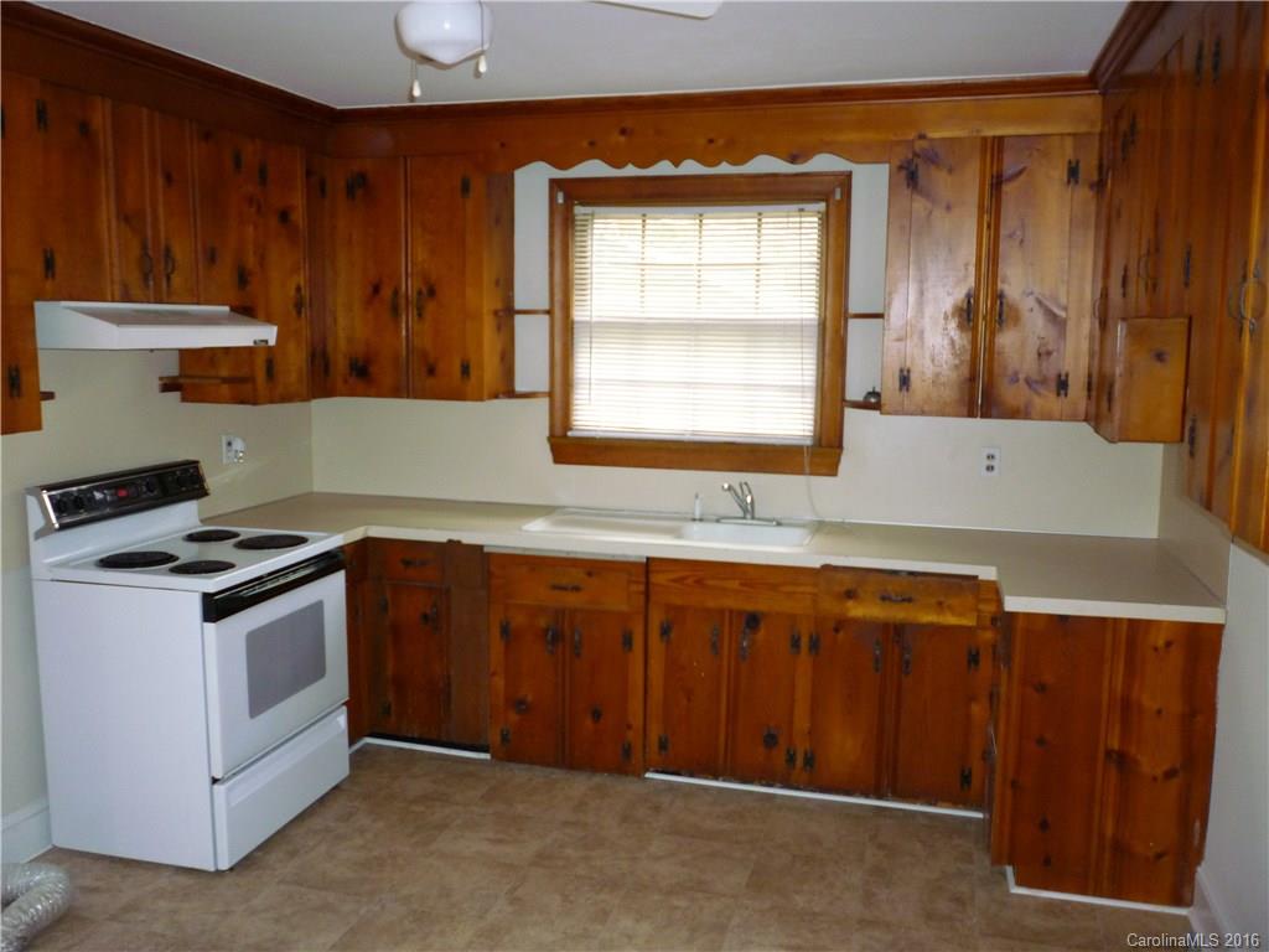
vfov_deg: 48.2
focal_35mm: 29
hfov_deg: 61.7
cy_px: 476
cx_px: 634
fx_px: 1063
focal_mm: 5.2
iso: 320
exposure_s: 1/30
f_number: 3.3
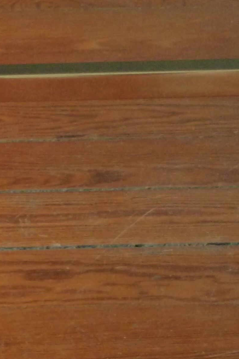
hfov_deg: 4.7
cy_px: 4
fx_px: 2937
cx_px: 36
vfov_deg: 7.0
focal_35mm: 295
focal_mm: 13.2
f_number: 4.7
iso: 400
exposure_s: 1/5
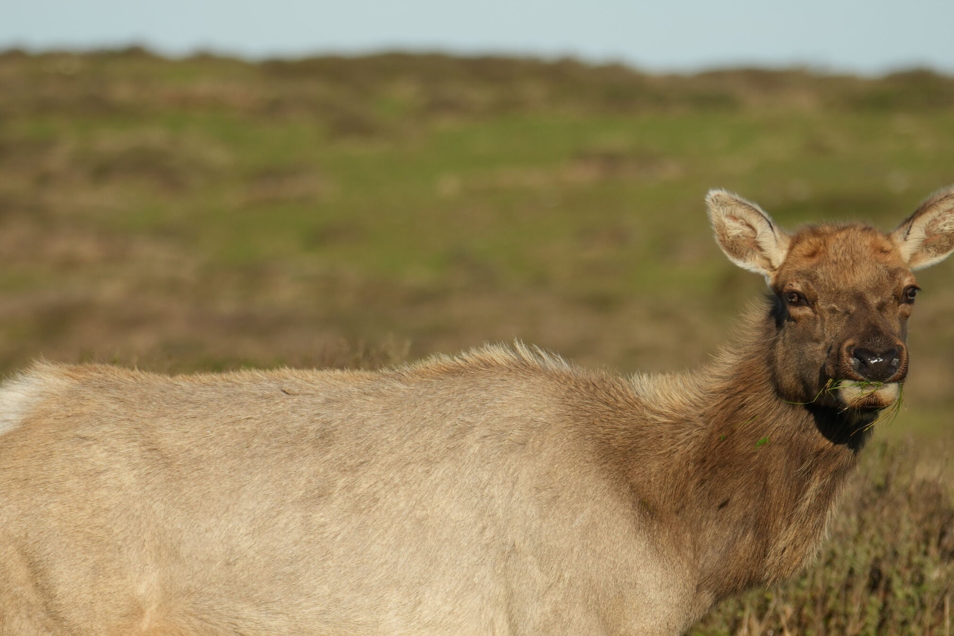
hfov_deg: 3.2
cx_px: 460
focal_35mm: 640
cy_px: 466
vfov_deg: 2.1
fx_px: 16959
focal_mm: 300
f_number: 7.1
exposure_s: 1/1000
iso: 250
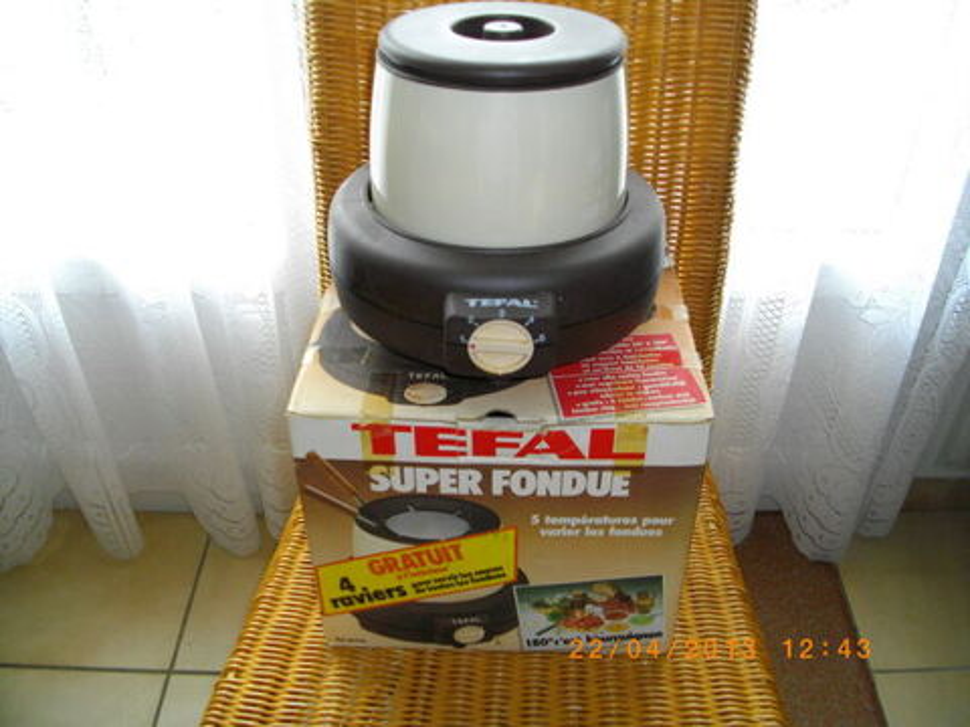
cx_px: 485
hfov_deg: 56.8
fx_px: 897
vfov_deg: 44.2
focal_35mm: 32
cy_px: 364
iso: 200
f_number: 2.9
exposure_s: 1/60
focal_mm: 5.7
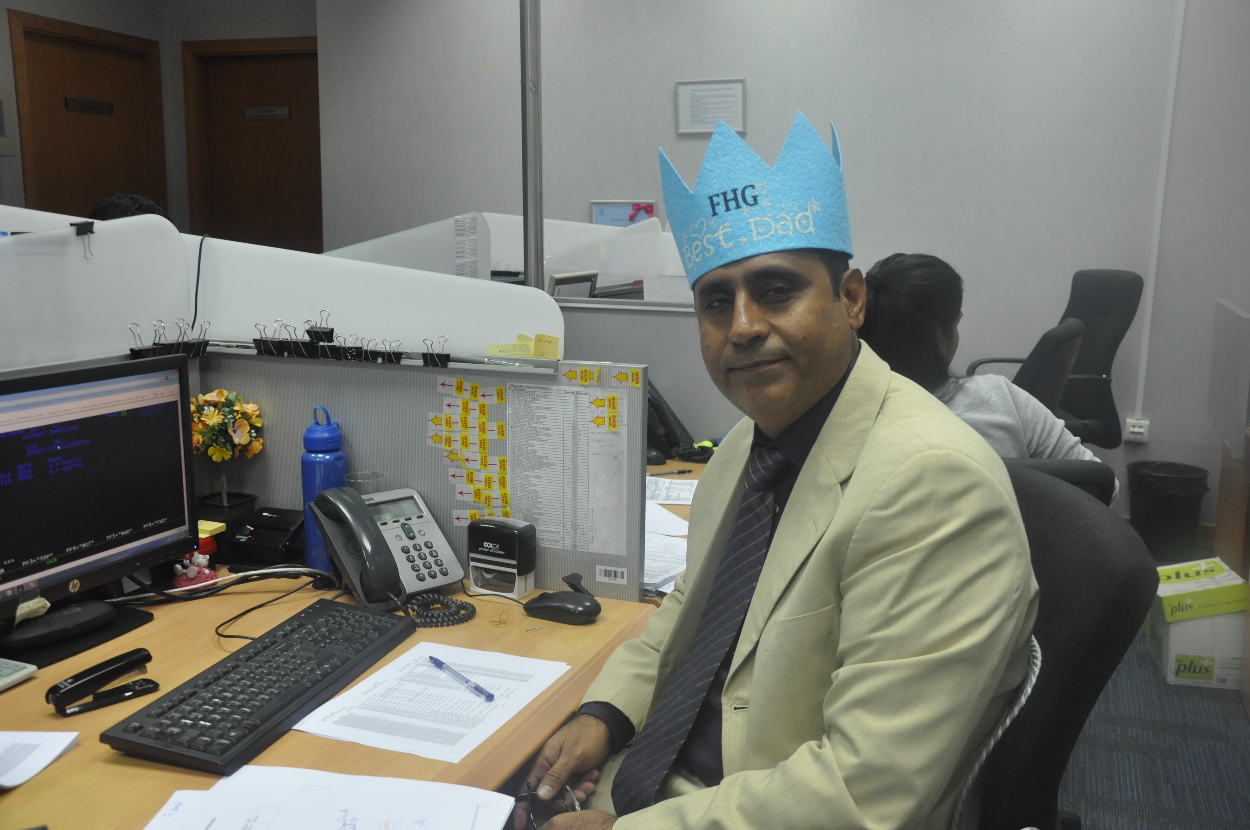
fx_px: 1248
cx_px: 625
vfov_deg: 36.8
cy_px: 415
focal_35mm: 36
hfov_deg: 53.2
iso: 800
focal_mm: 24
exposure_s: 1/40
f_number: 6.3
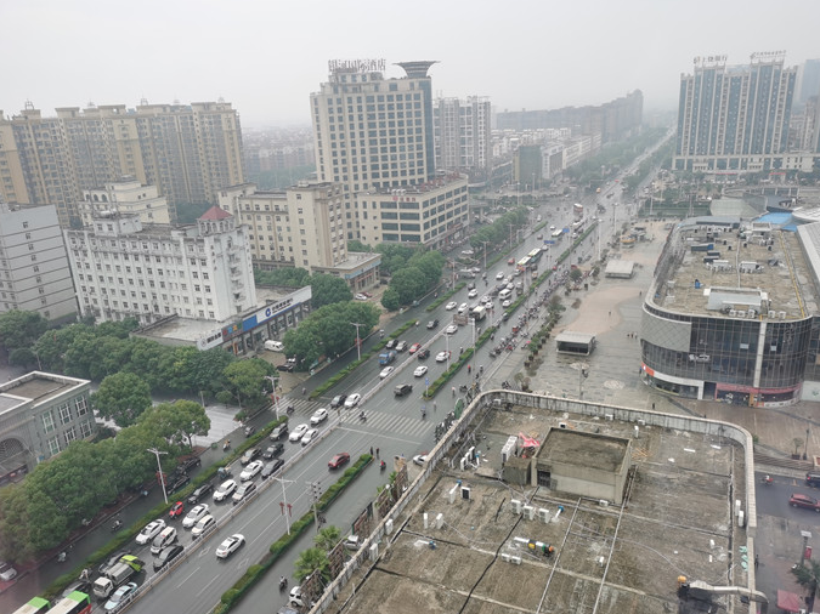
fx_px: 663
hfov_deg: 63.5
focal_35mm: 28
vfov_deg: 49.7
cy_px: 310
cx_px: 413
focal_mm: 5.58
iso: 50
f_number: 1.8
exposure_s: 1/341
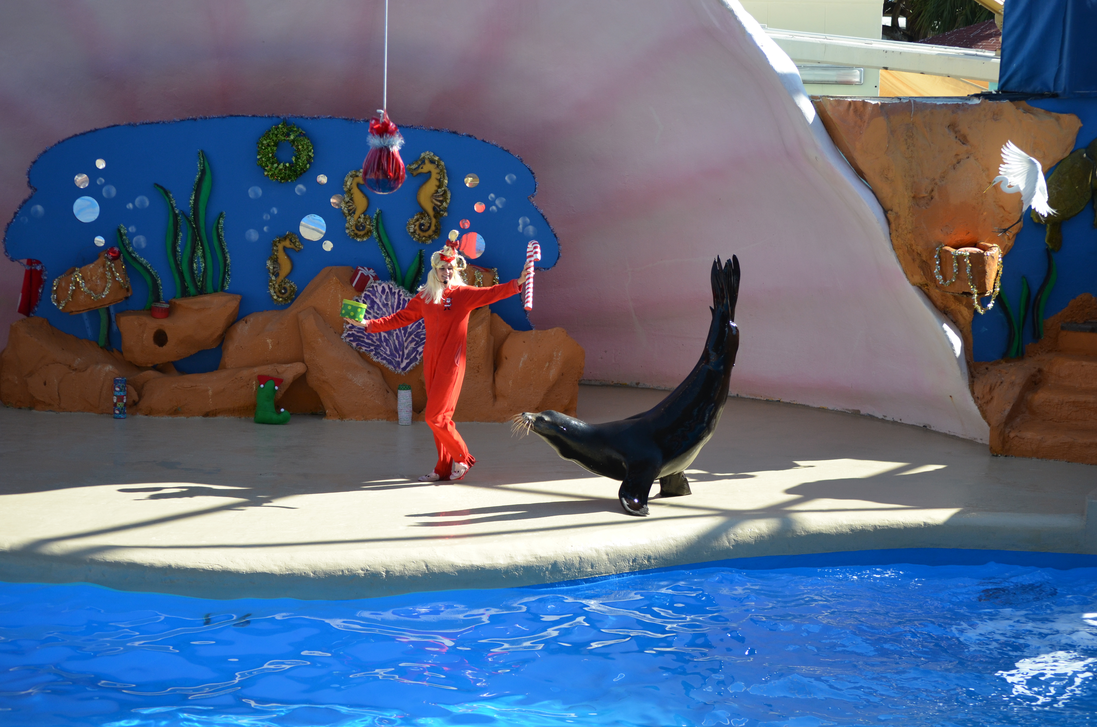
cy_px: 364
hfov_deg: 22.0
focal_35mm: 93
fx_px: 2828
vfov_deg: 14.6
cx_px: 548
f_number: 4.5
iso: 400
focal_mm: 62
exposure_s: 1/1250
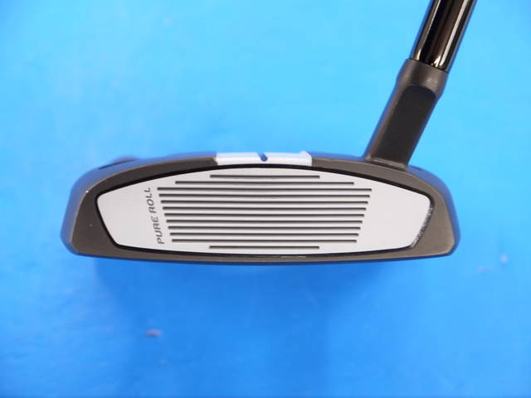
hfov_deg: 23.3
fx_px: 1289
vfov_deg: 17.6
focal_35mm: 84
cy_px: 199
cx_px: 266
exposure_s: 1/80
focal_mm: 42
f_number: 5.6
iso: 800
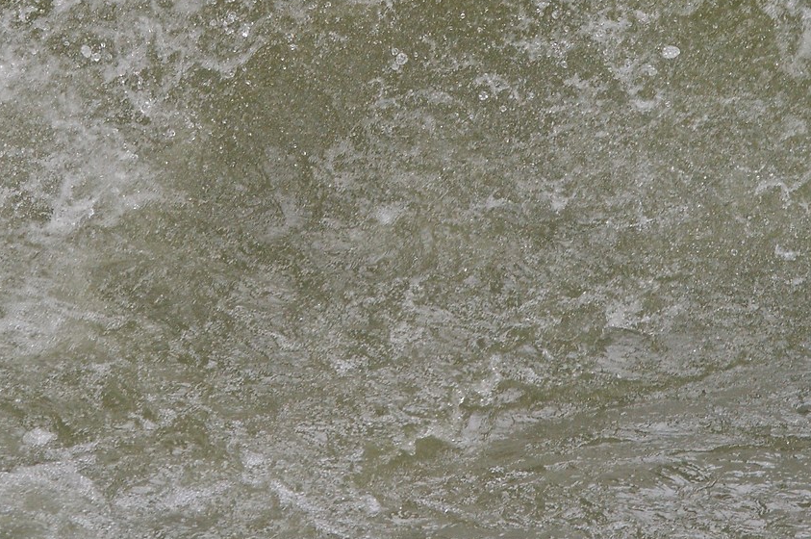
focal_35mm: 299
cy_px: -215
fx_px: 6728
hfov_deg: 6.9
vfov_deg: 4.6
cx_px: 258
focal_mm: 105
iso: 2500
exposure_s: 1/1000
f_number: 6.3
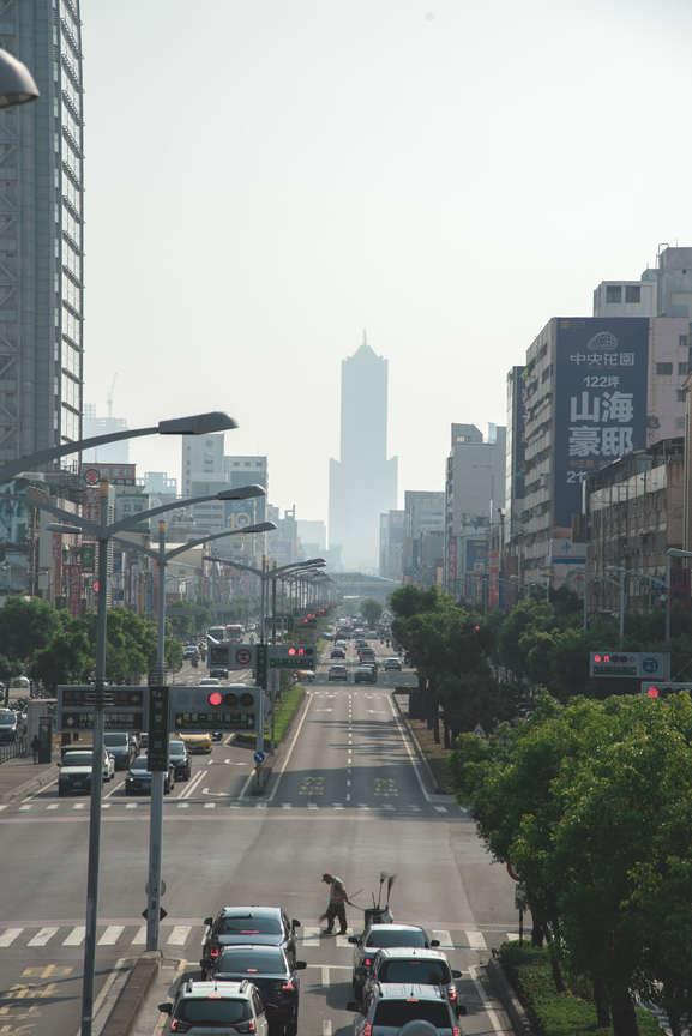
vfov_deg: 17.1
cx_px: 346
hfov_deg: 11.4
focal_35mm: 120
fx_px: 3456
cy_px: 518
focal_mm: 120
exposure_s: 1/800
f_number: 8
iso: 200
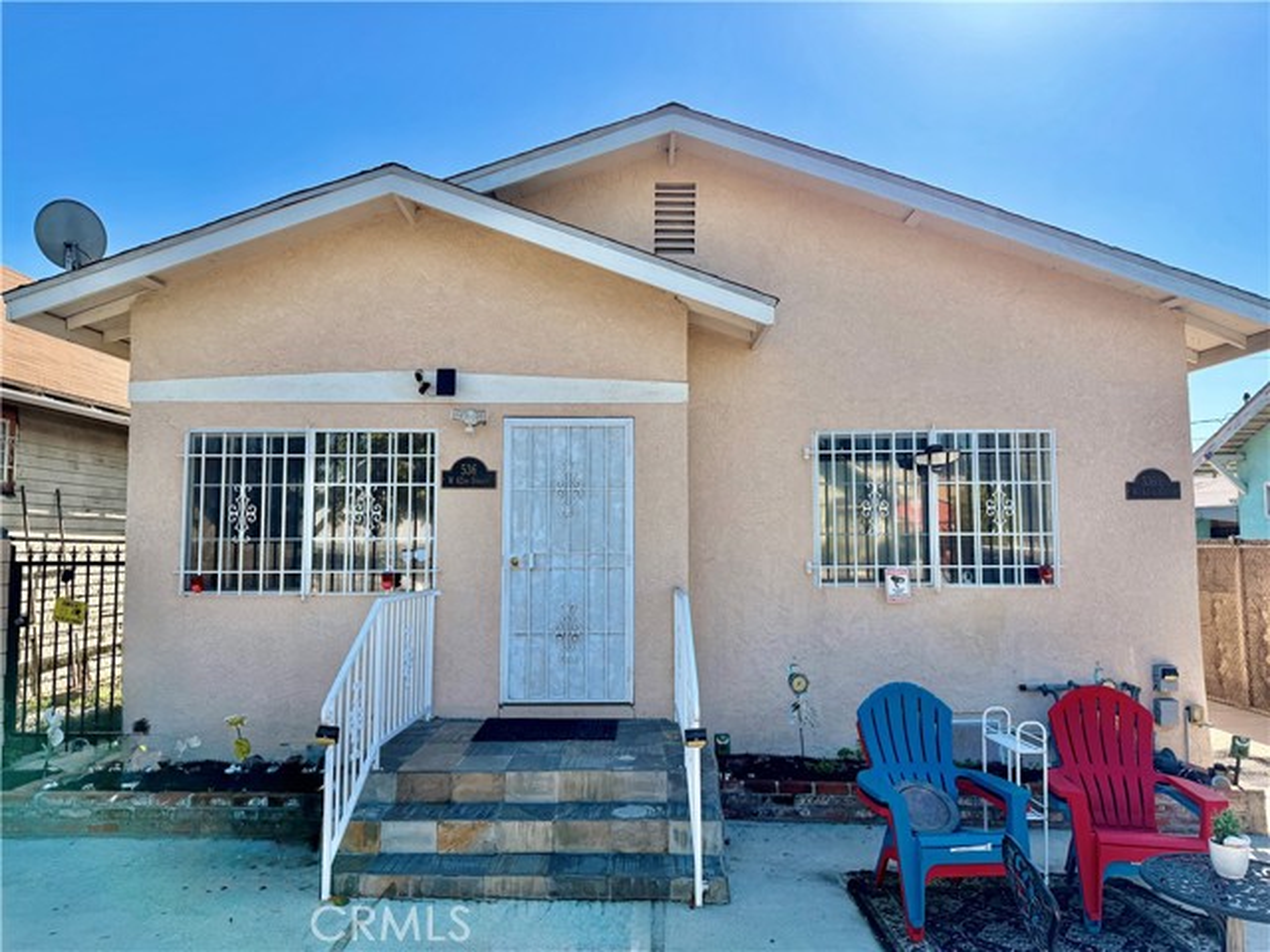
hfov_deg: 71.6
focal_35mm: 24
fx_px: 881
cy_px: 476
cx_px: 635
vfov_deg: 56.8
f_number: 1.78
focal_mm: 6.76
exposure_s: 1/3759
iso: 100
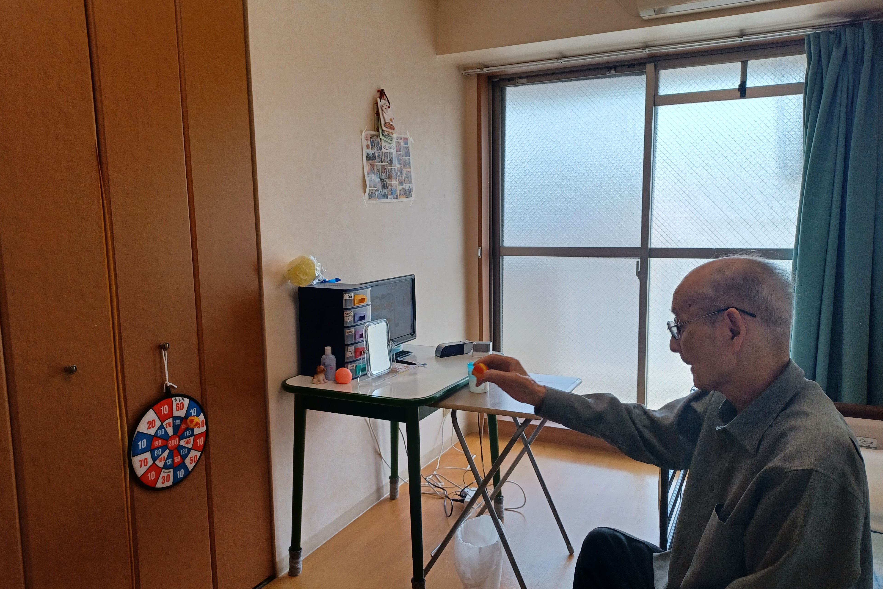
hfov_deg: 67.4
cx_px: 441
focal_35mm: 27
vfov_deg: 47.9
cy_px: 307
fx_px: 662
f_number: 1.8
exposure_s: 1/60
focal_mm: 4.6
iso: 50
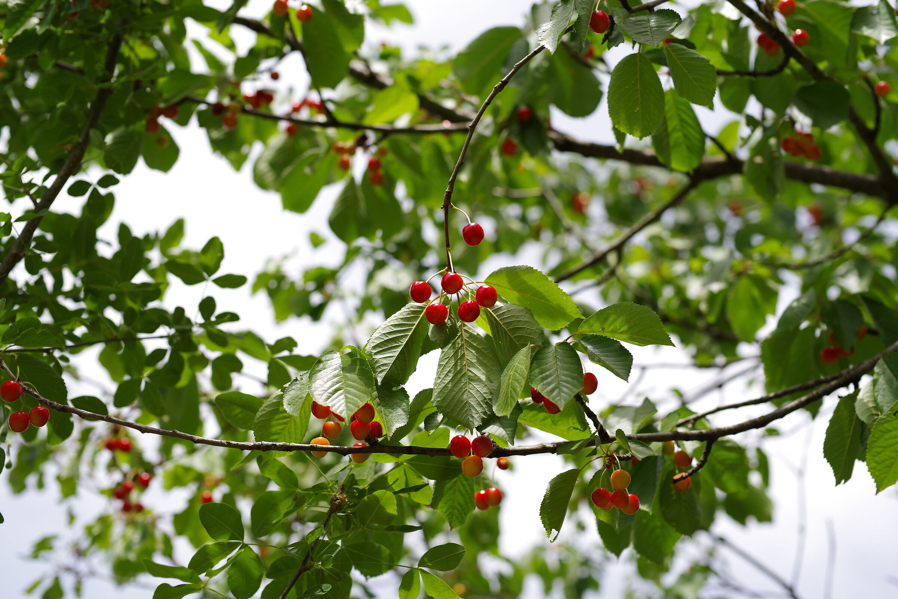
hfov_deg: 39.6
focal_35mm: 50
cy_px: 300
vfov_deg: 27.0
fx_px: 1248
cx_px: 449
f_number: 3.2
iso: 100
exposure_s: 1/800
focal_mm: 50
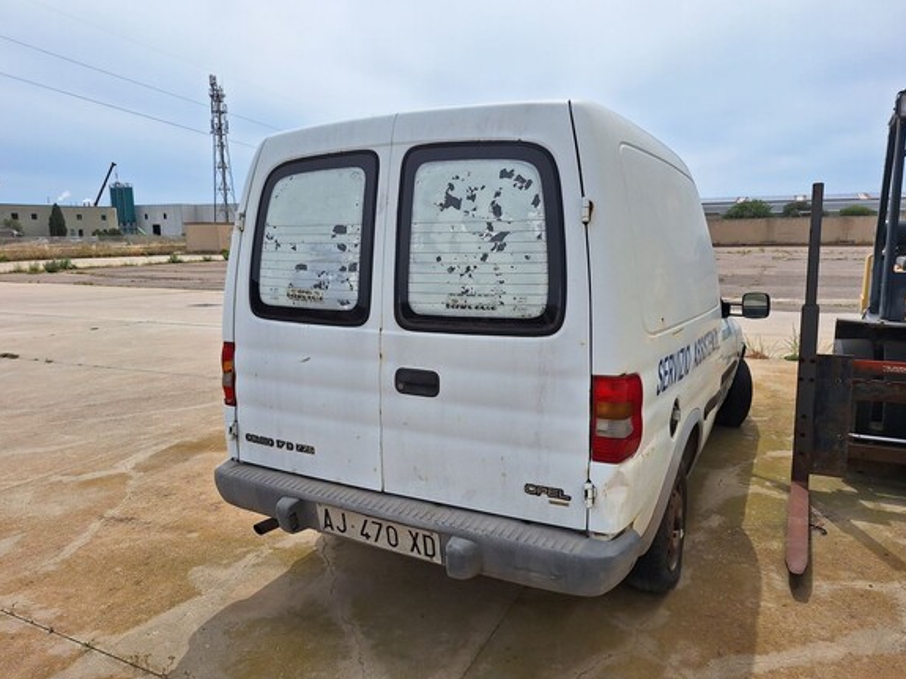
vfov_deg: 56.8
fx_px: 628
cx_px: 443
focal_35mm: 24
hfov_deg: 71.6
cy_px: 340
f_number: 1.8
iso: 40
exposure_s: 1/4878
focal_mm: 5.54
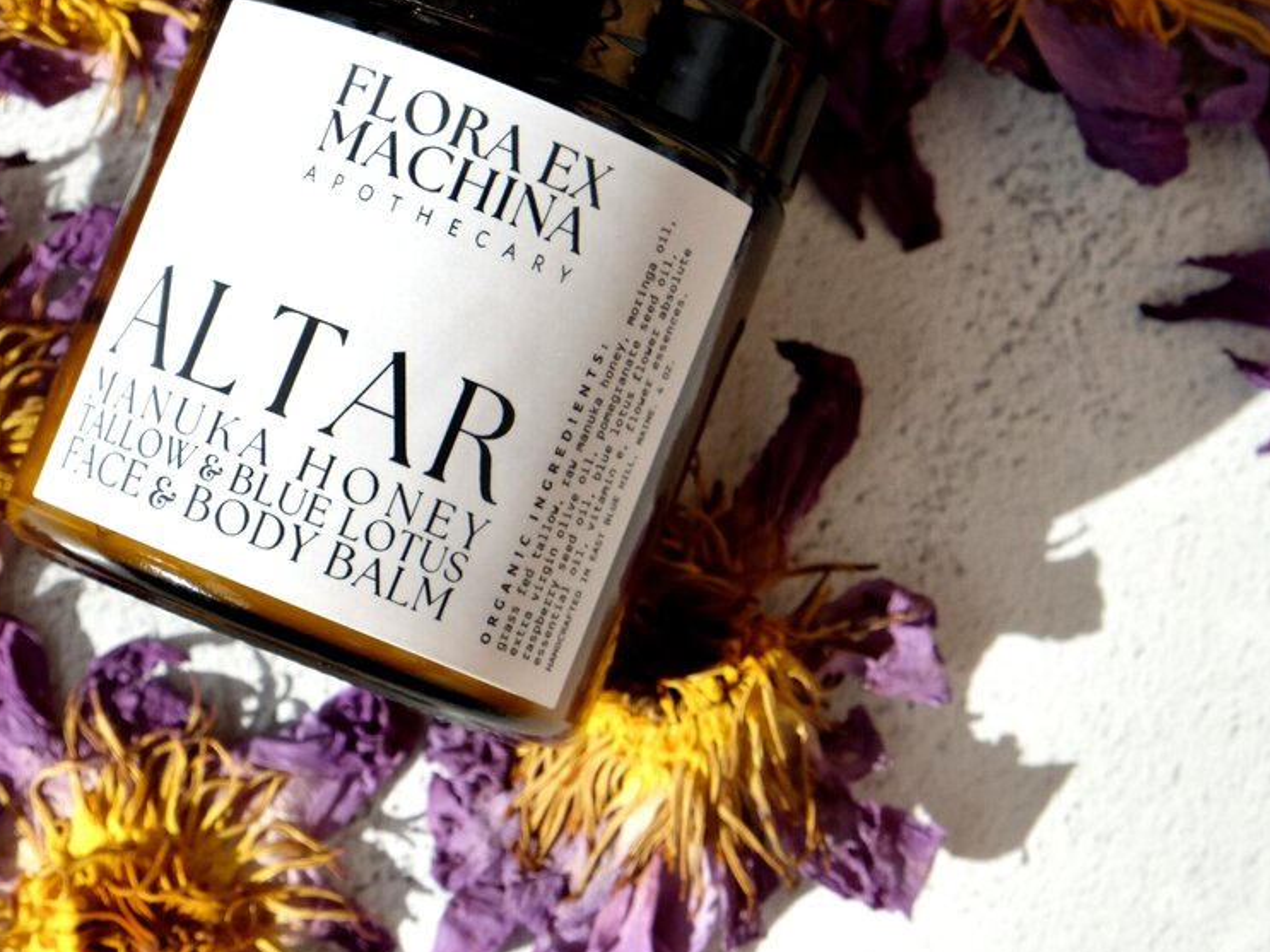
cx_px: 397
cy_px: 279
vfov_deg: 14.2
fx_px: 3815
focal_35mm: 104
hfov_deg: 18.8
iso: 1250
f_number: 13
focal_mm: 44.4
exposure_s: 1/420
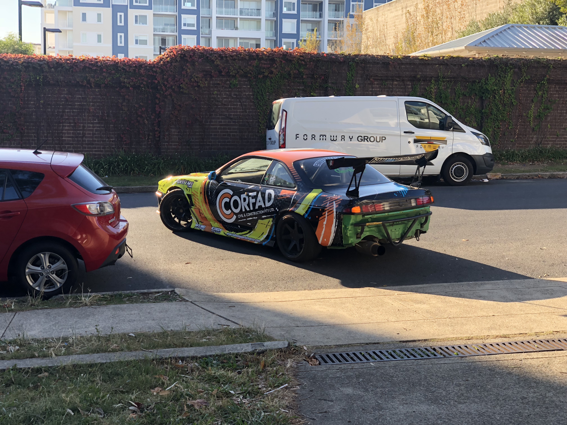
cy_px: 212
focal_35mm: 52
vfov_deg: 28.0
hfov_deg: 36.8
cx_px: 284
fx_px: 852
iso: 16
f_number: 2.4
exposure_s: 1/211
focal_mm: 6
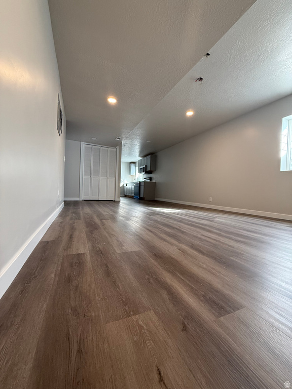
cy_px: 194
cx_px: 146
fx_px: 157
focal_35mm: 14
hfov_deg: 85.7
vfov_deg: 102.1
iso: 320
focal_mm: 2.22
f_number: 2.2
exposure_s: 1/120
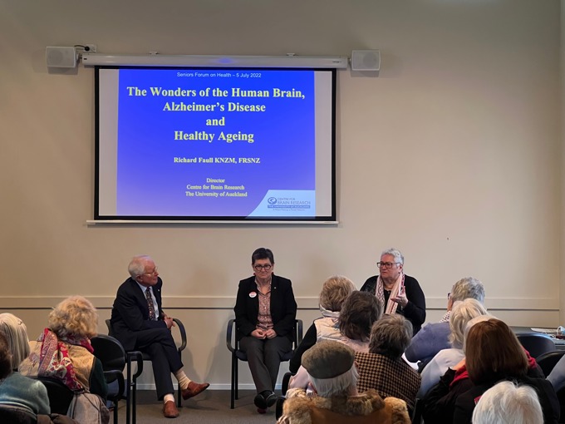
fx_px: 1257
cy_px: 212
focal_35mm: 77
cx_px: 282
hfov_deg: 25.3
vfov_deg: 19.1
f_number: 2.8
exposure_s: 1/50
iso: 500
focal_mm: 9
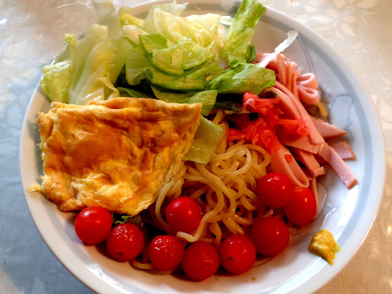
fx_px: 453
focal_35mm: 40
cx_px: 196
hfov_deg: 46.8
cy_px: 147
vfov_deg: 36.0
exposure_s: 1/40
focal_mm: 7.34
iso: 250
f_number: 2.8
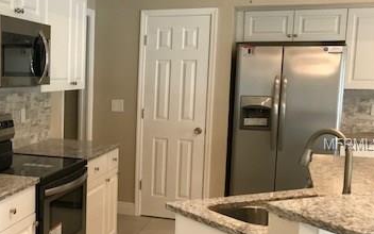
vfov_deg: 23.9
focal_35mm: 54
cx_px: 48
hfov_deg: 35.6
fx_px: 550
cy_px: 145
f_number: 1.8
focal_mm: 3.99
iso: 64
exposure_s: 1/30
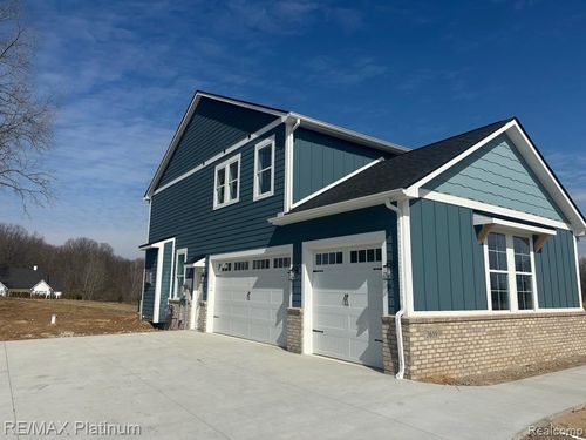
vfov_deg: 56.8
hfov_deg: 71.6
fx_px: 406
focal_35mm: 24
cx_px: 293
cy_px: 220
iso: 80
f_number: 1.78
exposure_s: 1/9709
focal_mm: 6.86
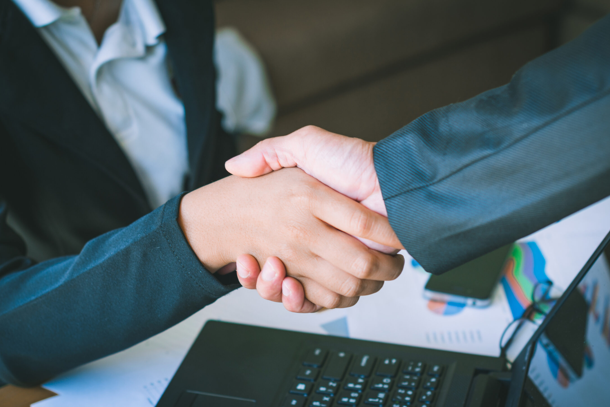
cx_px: 300
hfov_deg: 25.4
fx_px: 1355
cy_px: 212
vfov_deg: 17.1
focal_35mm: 80
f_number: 2.8
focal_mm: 50
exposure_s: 1/100
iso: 100
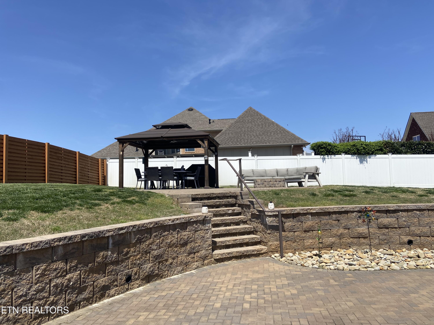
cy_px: 162
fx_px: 326
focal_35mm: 26
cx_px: 217
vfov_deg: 53.1
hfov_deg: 67.3
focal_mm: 4.25
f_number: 1.8
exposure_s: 1/3205
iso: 32
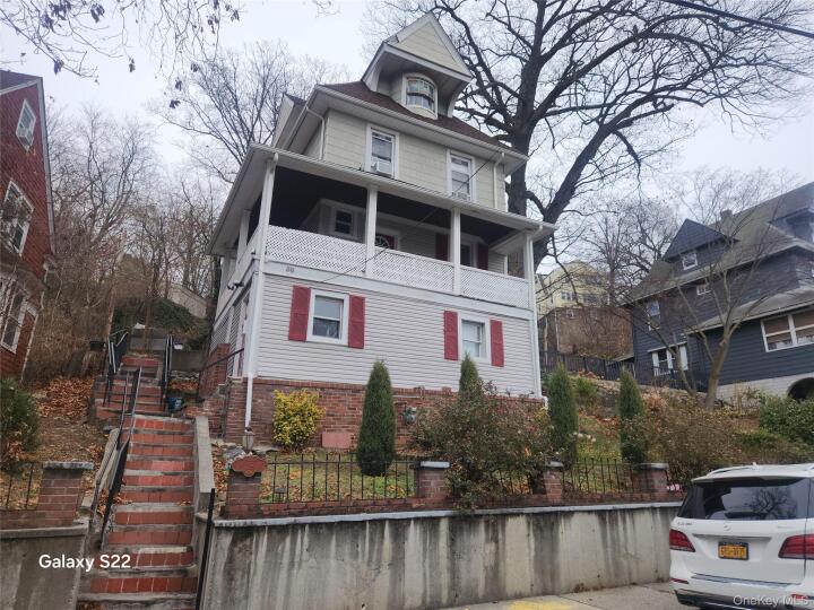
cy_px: 305
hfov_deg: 73.9
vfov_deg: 58.9
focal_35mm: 23
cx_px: 407
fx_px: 541
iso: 25
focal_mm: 5.4
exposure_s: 1/120
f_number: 1.8
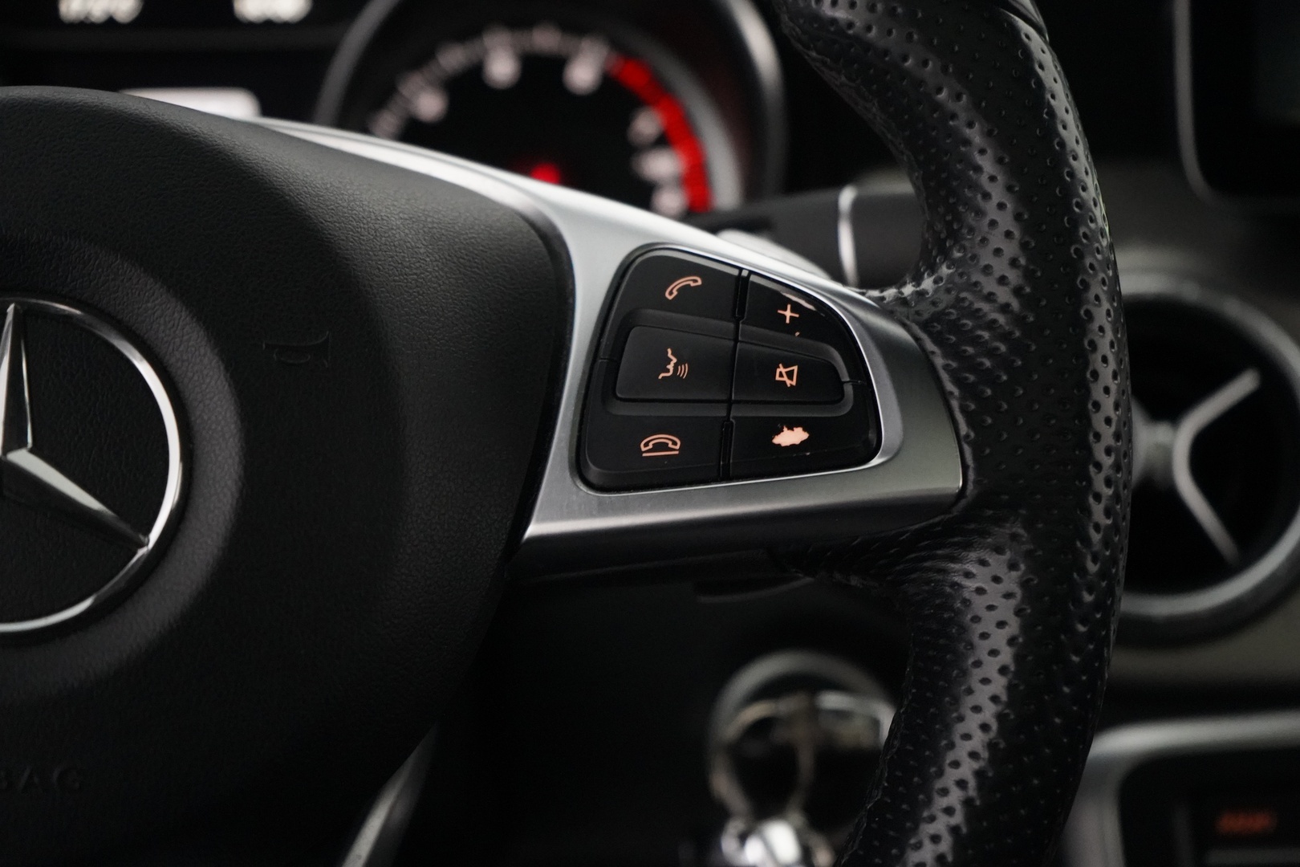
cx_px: 650
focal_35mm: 70
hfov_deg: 28.8
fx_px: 2528
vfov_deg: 19.5
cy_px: 434
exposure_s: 1/80
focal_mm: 70
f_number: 5.6
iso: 12800
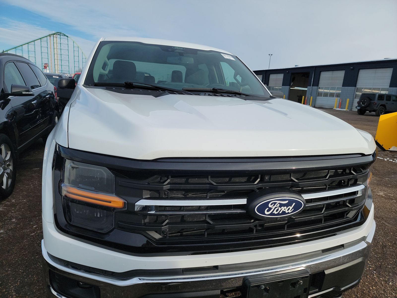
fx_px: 275
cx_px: 198
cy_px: 149
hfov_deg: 71.6
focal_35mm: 24
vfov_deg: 56.8
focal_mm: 6.7
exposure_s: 1/931
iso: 50
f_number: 1.8
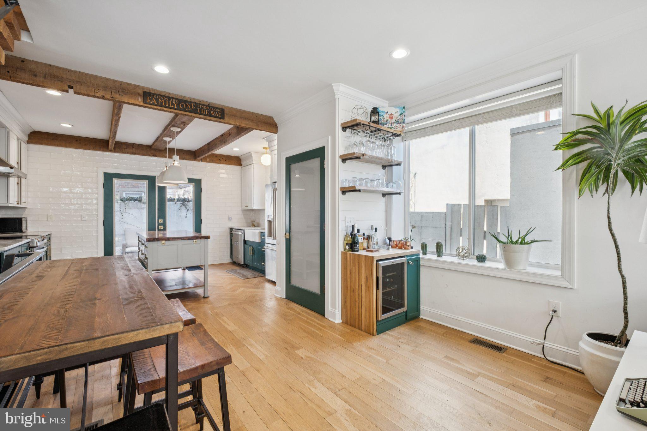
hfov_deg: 100.4
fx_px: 270
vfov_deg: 77.3
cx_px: 324
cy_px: 216
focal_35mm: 15
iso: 250
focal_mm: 10
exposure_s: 1/13
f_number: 8
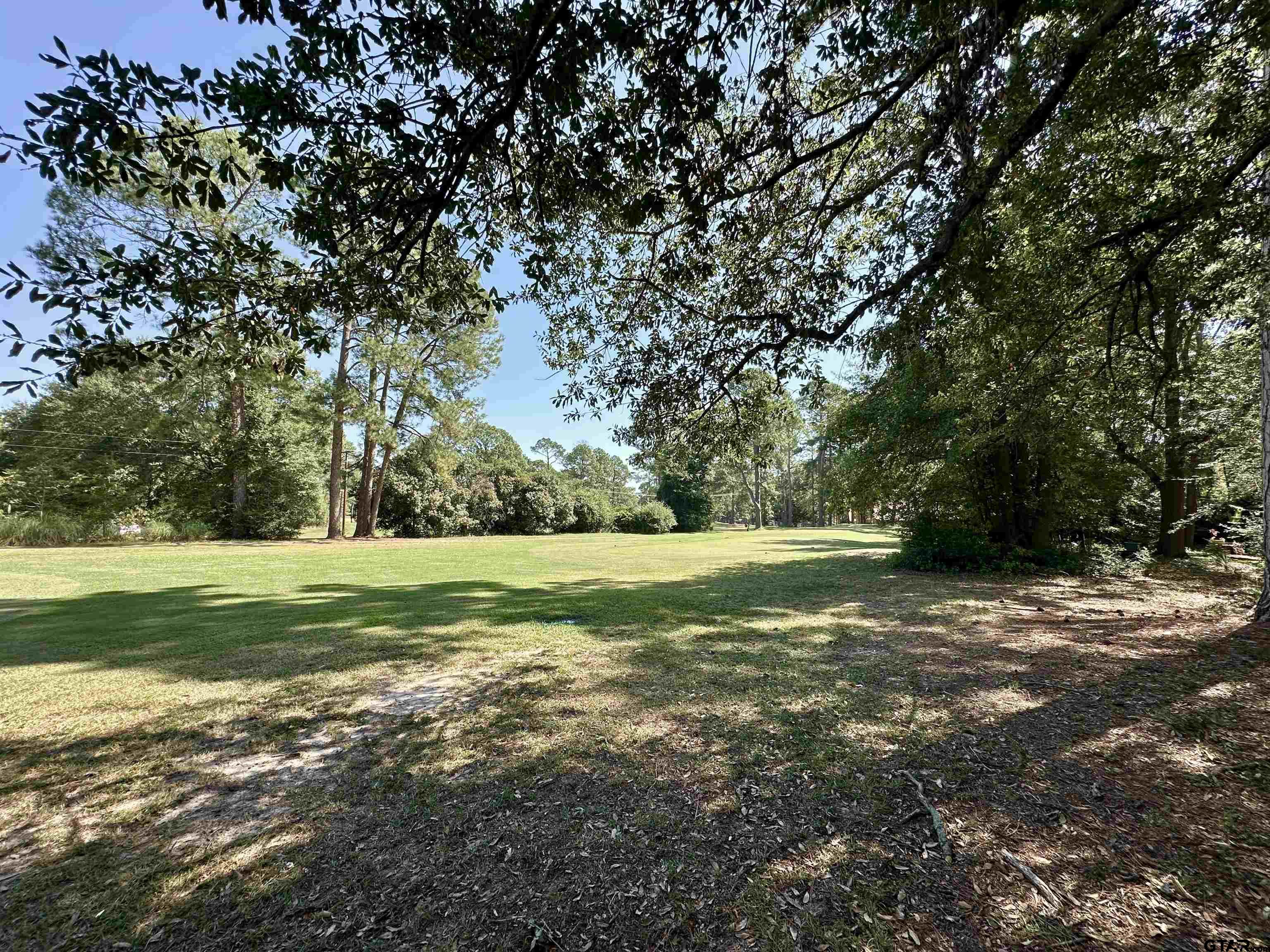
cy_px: 476
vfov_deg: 85.7
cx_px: 635
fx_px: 514
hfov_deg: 102.1
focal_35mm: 14
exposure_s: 1/716
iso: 40
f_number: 2.2
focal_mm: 2.22
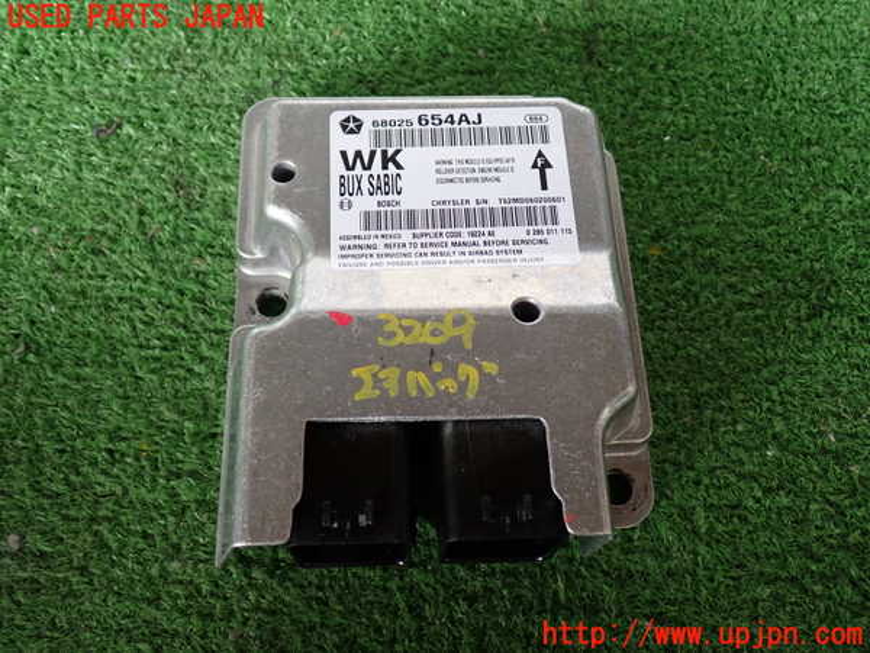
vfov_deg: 39.7
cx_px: 435
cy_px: 326
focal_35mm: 36
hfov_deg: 51.4
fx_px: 905
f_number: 2.5
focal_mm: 6.37
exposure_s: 1/80
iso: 200
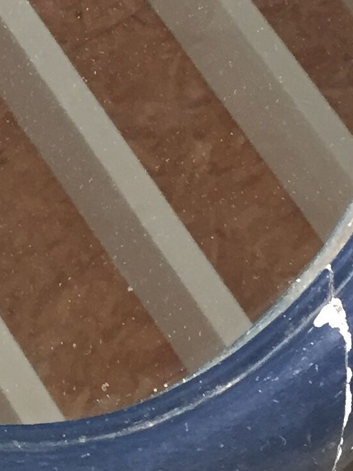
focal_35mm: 130
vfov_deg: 14.5
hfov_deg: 11.1
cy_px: -152
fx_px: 1768
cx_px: -132
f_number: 2.2
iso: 160
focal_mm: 4.15
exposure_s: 1/33
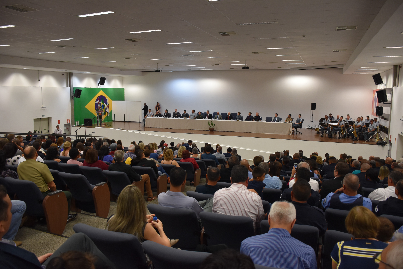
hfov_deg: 67.4
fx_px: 302
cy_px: 134
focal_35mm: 27
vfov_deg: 48.0
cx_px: 202
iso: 800
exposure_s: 1/60
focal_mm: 18
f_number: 3.5
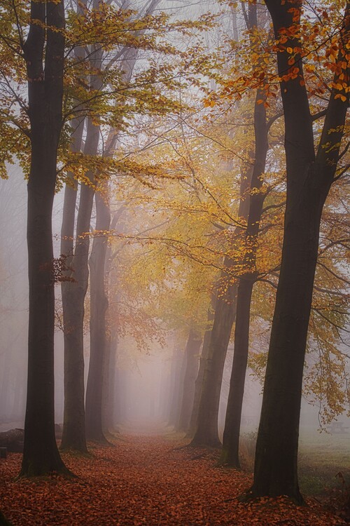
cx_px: 175
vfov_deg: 25.1
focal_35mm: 81
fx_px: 1181
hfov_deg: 16.9
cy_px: 263
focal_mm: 81
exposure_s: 1/80
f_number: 6.3
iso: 800
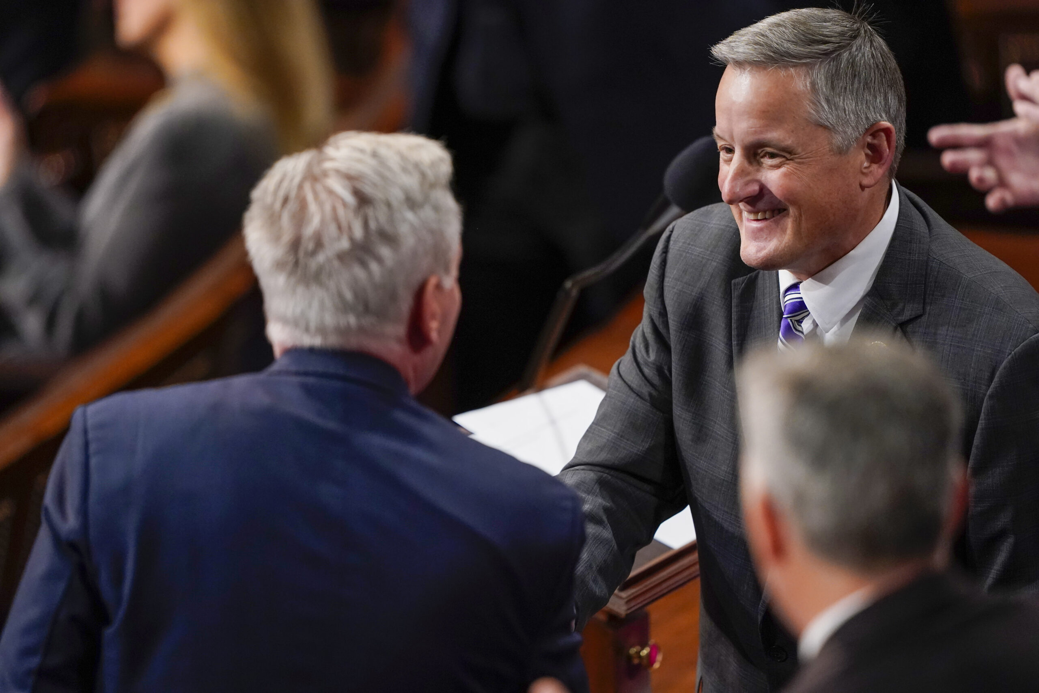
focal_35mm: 400
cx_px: 520
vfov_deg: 3.4
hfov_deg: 5.2
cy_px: 346
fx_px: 11544
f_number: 2.8
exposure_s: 1/500
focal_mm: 400
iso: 4000
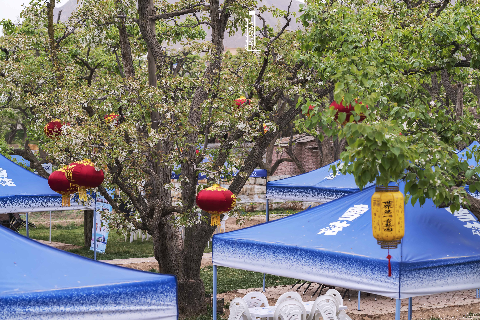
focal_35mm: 85
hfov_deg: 23.9
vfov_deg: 16.1
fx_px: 1133
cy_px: 160
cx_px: 240
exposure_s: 1/320
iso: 640
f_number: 5
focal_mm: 85
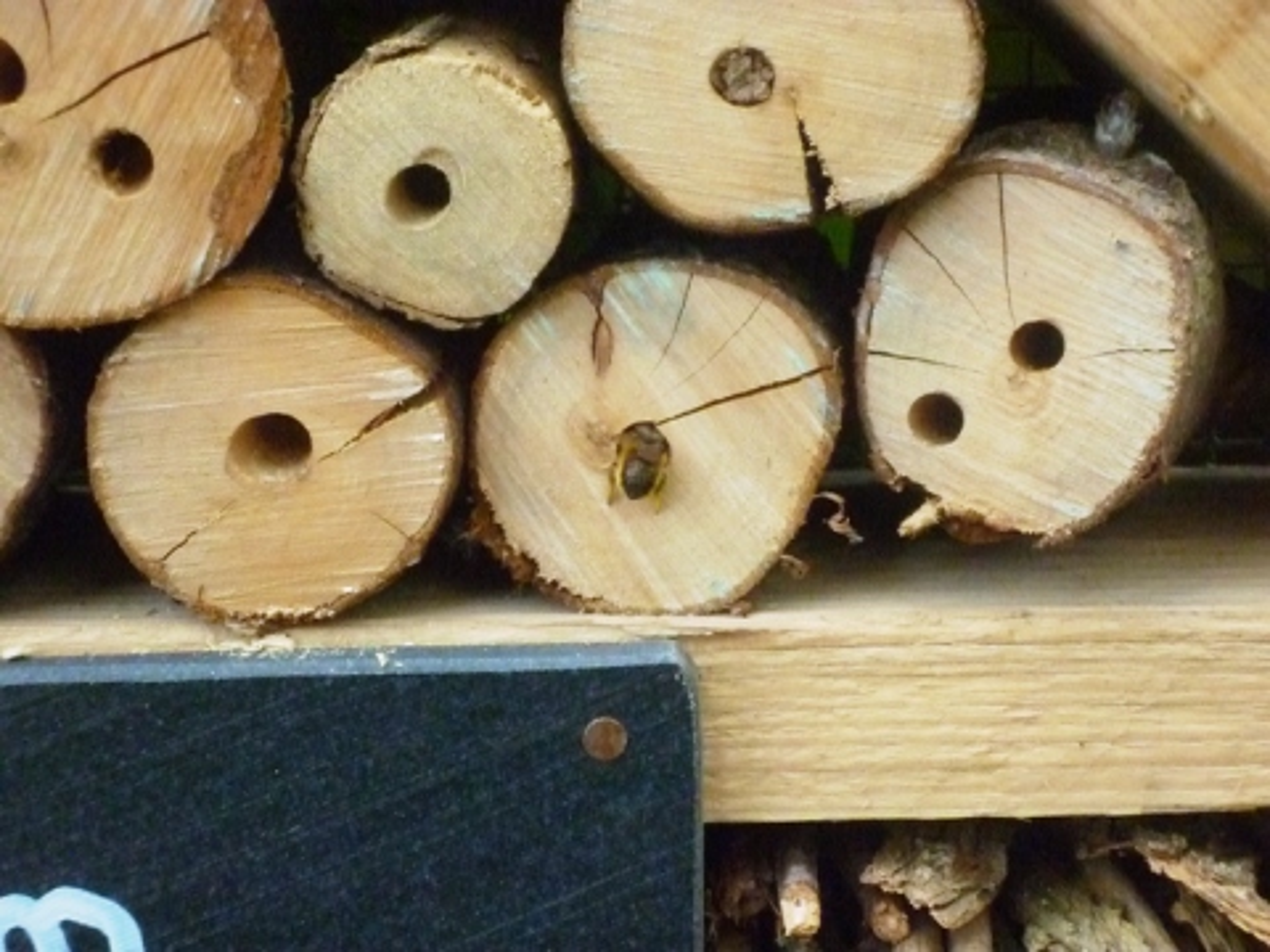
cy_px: 476
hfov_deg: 19.8
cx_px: 635
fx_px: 3632
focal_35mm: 99
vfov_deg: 14.9
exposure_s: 1/500
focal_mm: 17.5
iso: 1600
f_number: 5.7
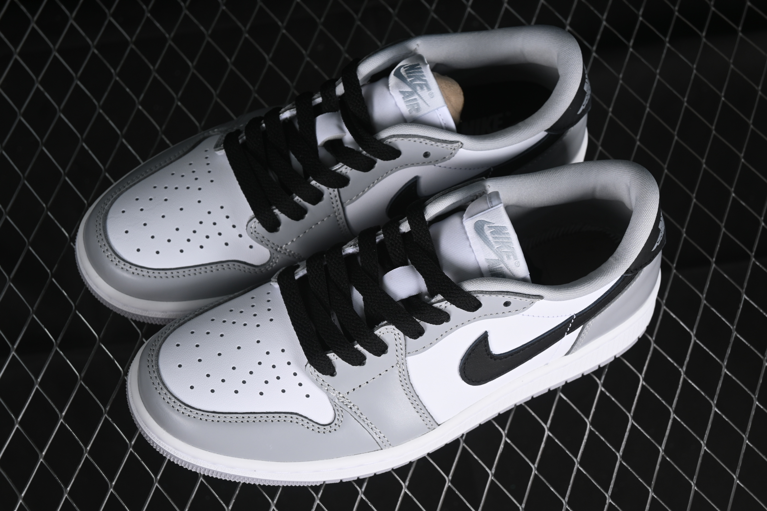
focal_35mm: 75
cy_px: 256
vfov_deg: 18.2
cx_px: 384
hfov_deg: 27.0
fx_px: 1598
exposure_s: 1/80
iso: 160
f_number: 7.1
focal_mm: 50
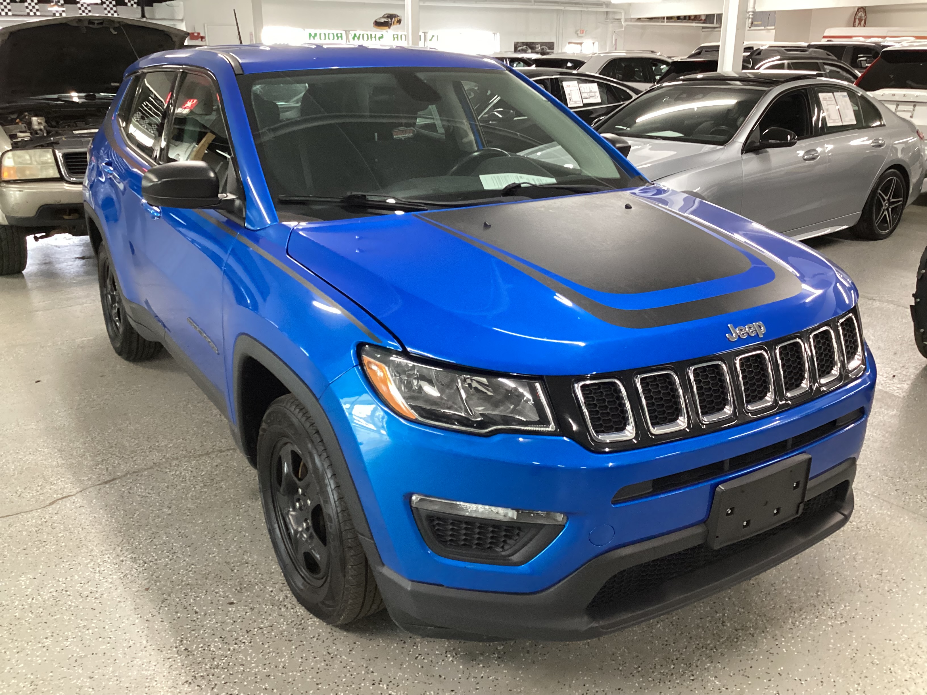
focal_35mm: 31
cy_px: 348
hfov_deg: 58.4
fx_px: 830
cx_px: 464
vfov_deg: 45.4
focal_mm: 3.3
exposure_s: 1/50
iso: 320
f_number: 2.4
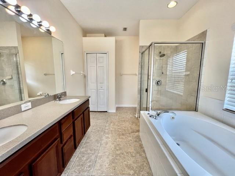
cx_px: 118
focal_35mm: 13
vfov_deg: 89.9
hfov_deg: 106.2
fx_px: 88
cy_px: 88
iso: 80
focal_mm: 1.57
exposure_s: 1/120
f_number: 1.8
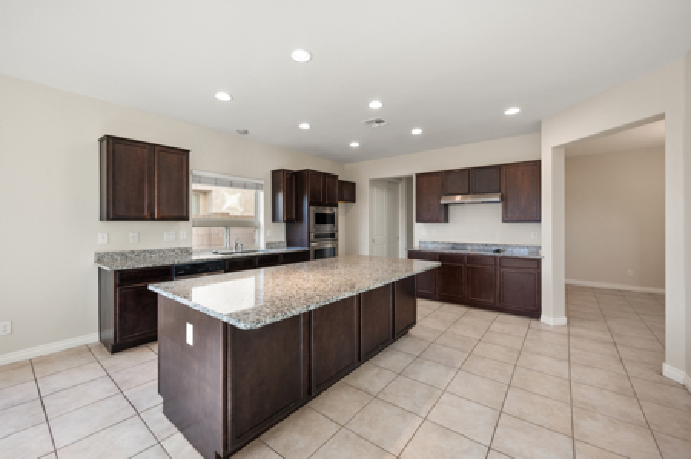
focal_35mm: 14
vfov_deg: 81.1
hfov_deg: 104.3
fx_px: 268
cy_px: 230
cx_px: 346
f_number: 9
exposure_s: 1/2
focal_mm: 14
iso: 320
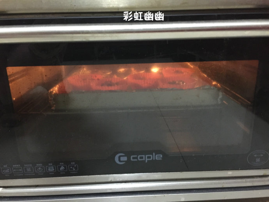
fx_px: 225
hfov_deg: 61.7
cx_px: 134
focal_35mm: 29
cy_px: 101
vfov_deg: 48.2
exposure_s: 1/8
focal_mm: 4.15
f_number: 2.2
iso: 200
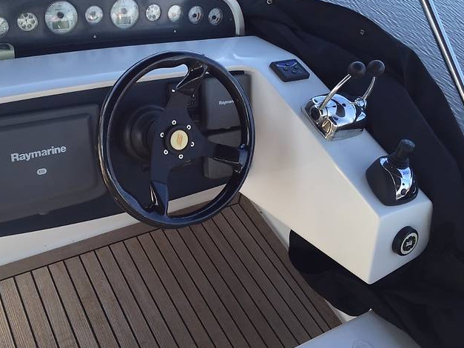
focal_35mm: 37
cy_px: 141
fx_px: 496
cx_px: 172
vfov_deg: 38.5
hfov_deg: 49.6
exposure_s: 1/299
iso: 32
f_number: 2.2
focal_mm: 4.2
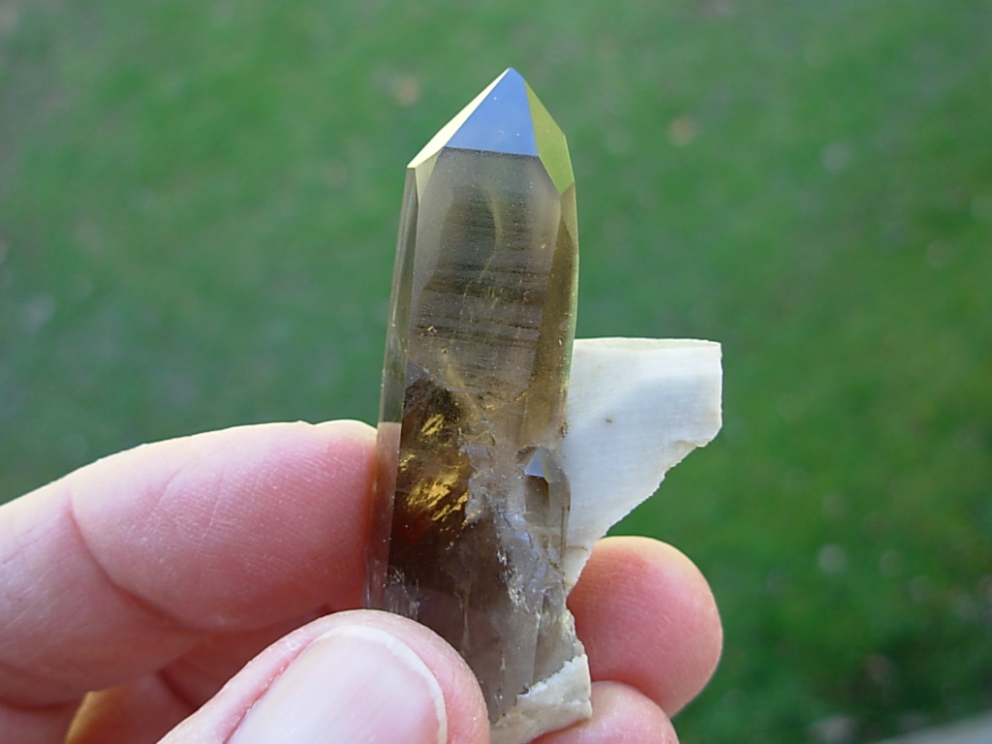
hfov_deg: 49.0
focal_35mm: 38
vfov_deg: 37.7
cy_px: 372
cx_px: 496
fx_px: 1089
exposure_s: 1/67.8
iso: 50
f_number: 2.9
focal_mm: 6.3
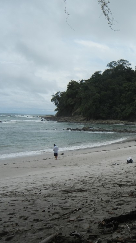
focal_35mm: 45
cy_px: 123
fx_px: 289
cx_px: 137
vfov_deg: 45.5
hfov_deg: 25.2
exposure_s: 1/778
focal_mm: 5.4
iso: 160
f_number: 7
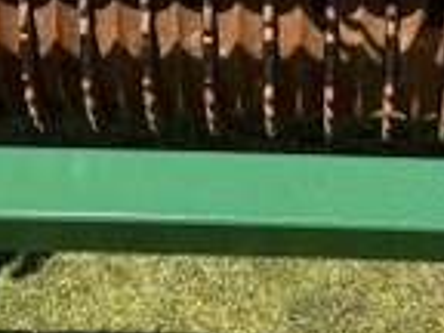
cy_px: -126
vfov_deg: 10.8
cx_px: 358
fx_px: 1706
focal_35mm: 133
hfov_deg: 14.7
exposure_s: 1/2370
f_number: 1.78
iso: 80
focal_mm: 6.76
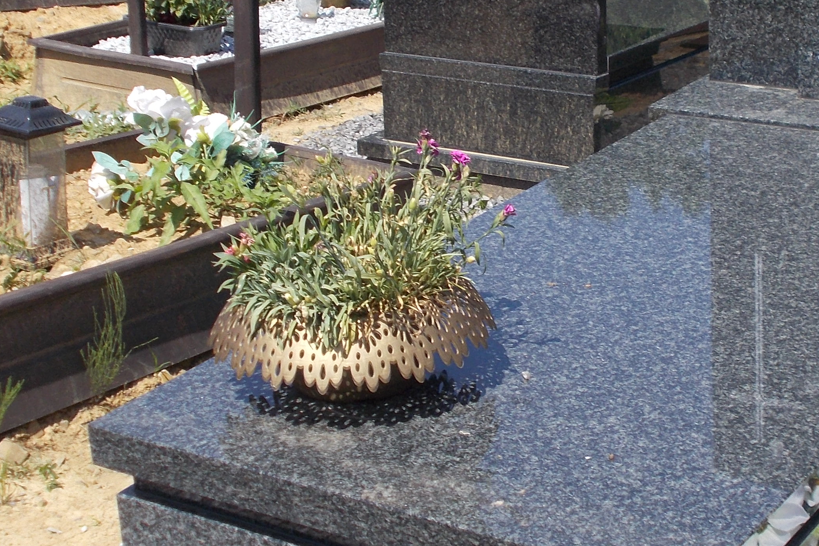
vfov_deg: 17.5
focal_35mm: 78
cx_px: 505
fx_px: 1774
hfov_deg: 25.9
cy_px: 237
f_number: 9.2
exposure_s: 1/125
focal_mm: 6
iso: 80
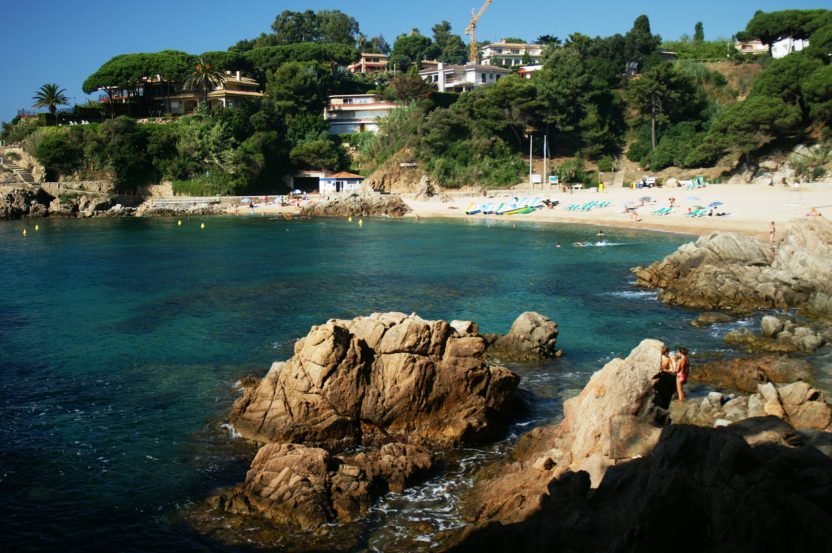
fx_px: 970
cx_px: 416
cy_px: 276
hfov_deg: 46.4
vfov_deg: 31.8
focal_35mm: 42
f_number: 2.8
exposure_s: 1/800
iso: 100
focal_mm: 28
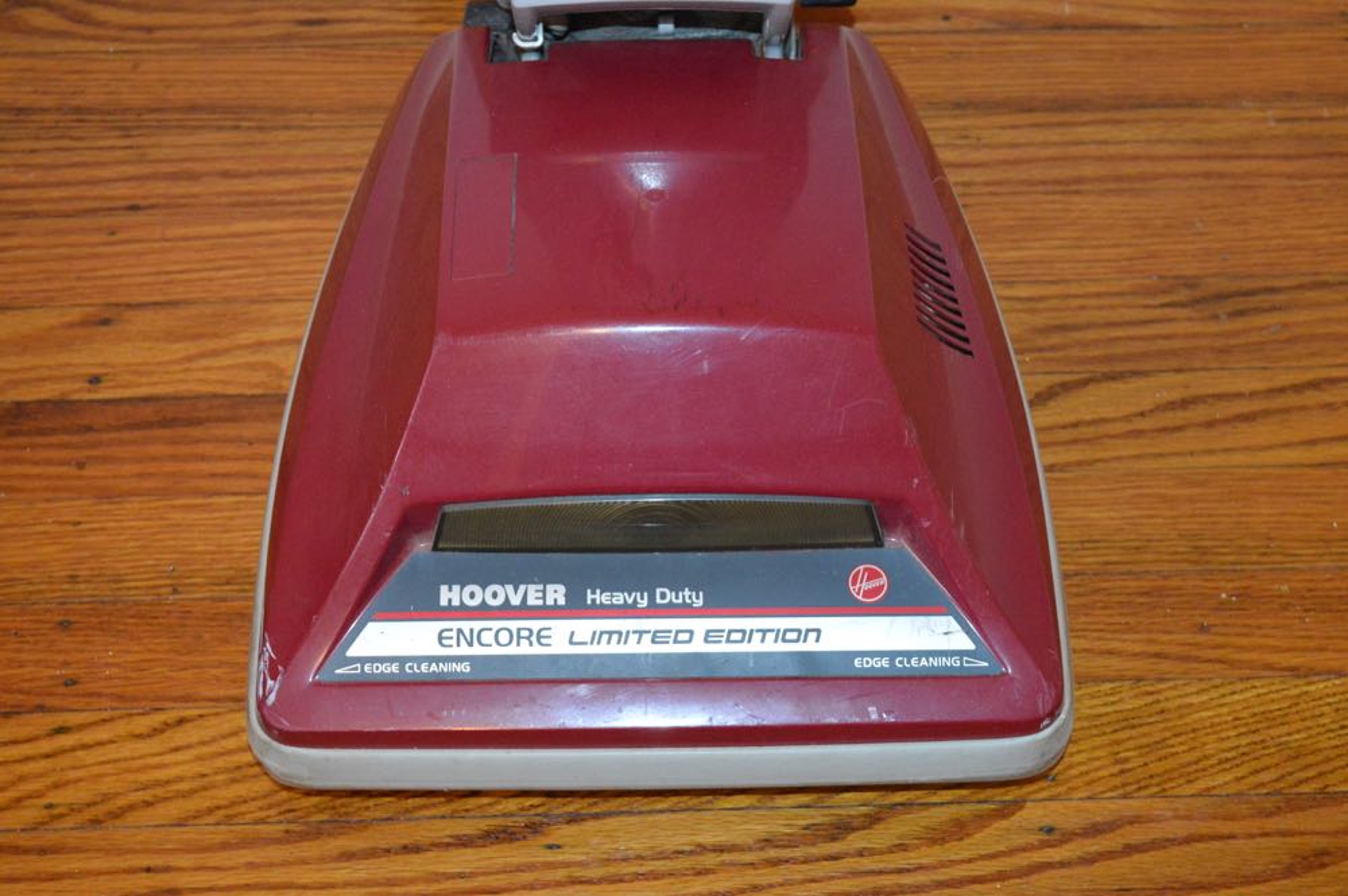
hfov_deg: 35.1
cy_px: 448
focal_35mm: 57
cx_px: 674
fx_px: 2133
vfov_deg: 23.7
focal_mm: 38
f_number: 5
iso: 3200
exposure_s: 1/60
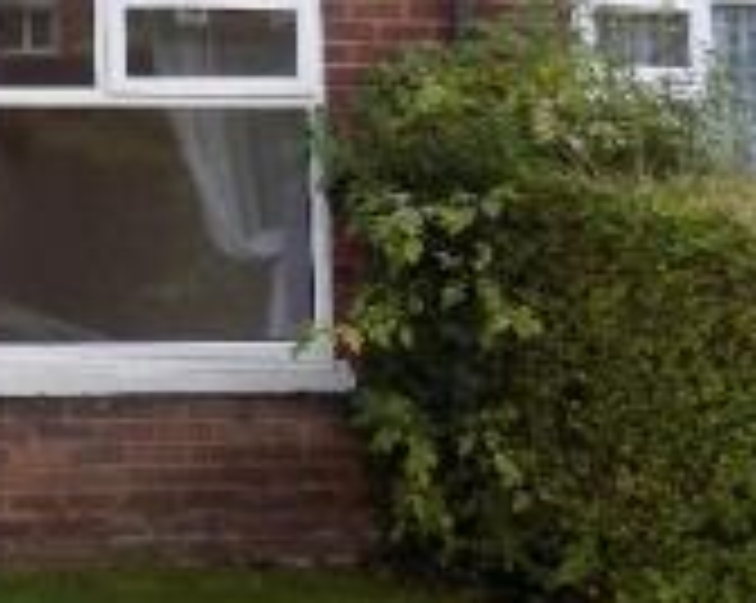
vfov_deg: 18.7
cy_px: -101
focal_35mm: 78
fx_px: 1743
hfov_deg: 19.9
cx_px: -479
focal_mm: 4
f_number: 3.1
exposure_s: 1/125
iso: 80
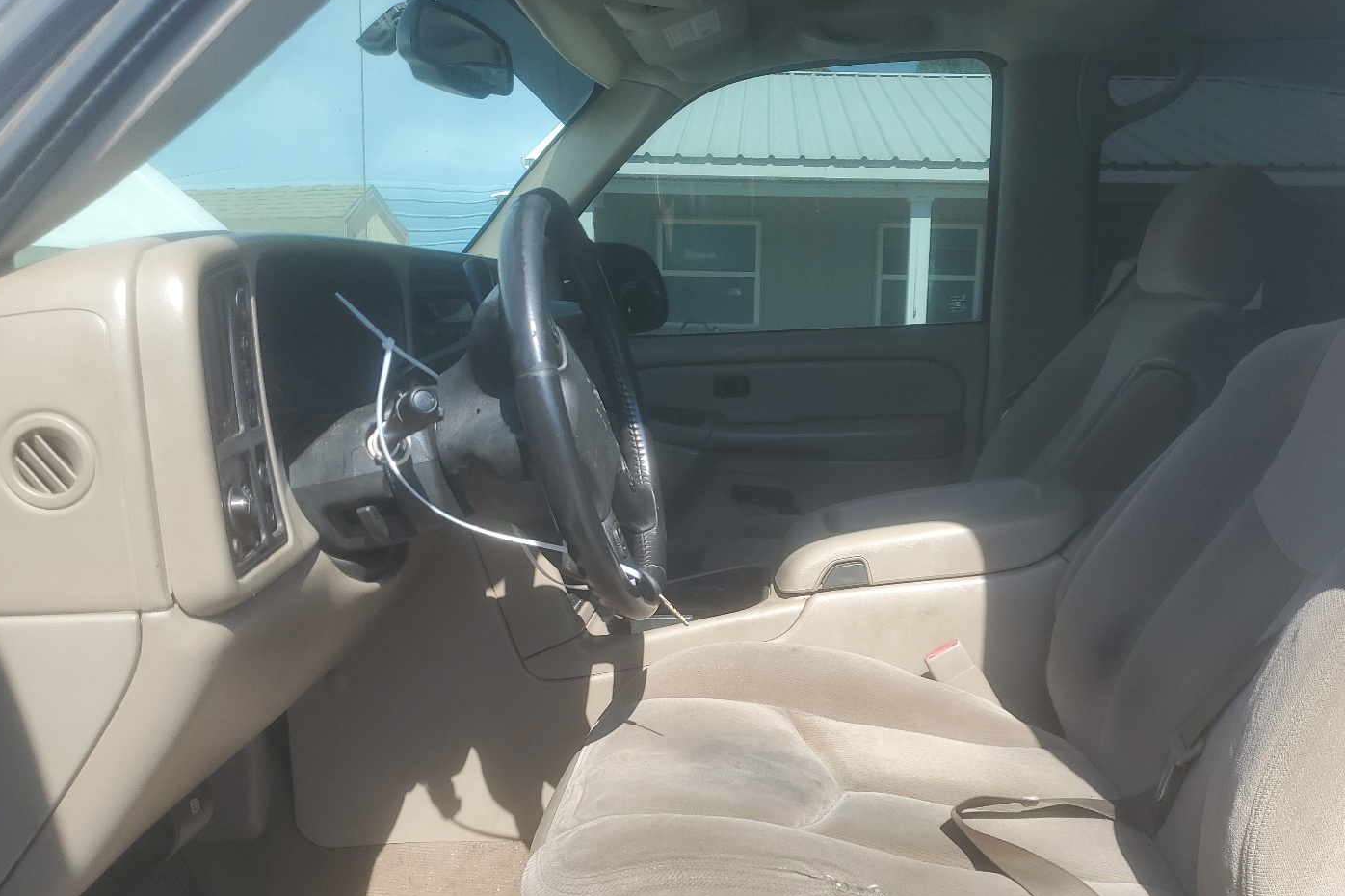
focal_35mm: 31
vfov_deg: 42.0
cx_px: 728
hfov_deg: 60.2
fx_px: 1158
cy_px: 553
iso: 50
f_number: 1.5
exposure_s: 1/1429
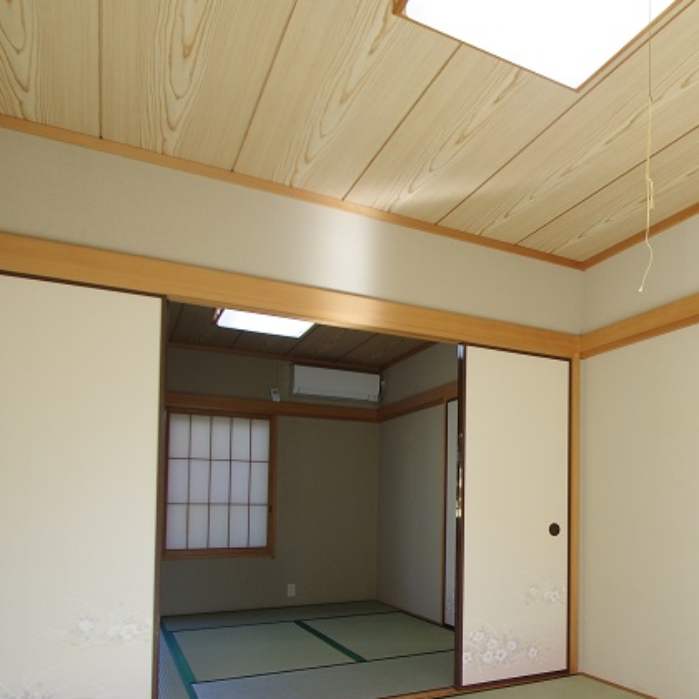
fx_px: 640
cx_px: 602
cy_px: 483
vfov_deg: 55.7
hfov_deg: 51.9
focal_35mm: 28
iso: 200
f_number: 5.6
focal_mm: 10
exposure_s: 1/60
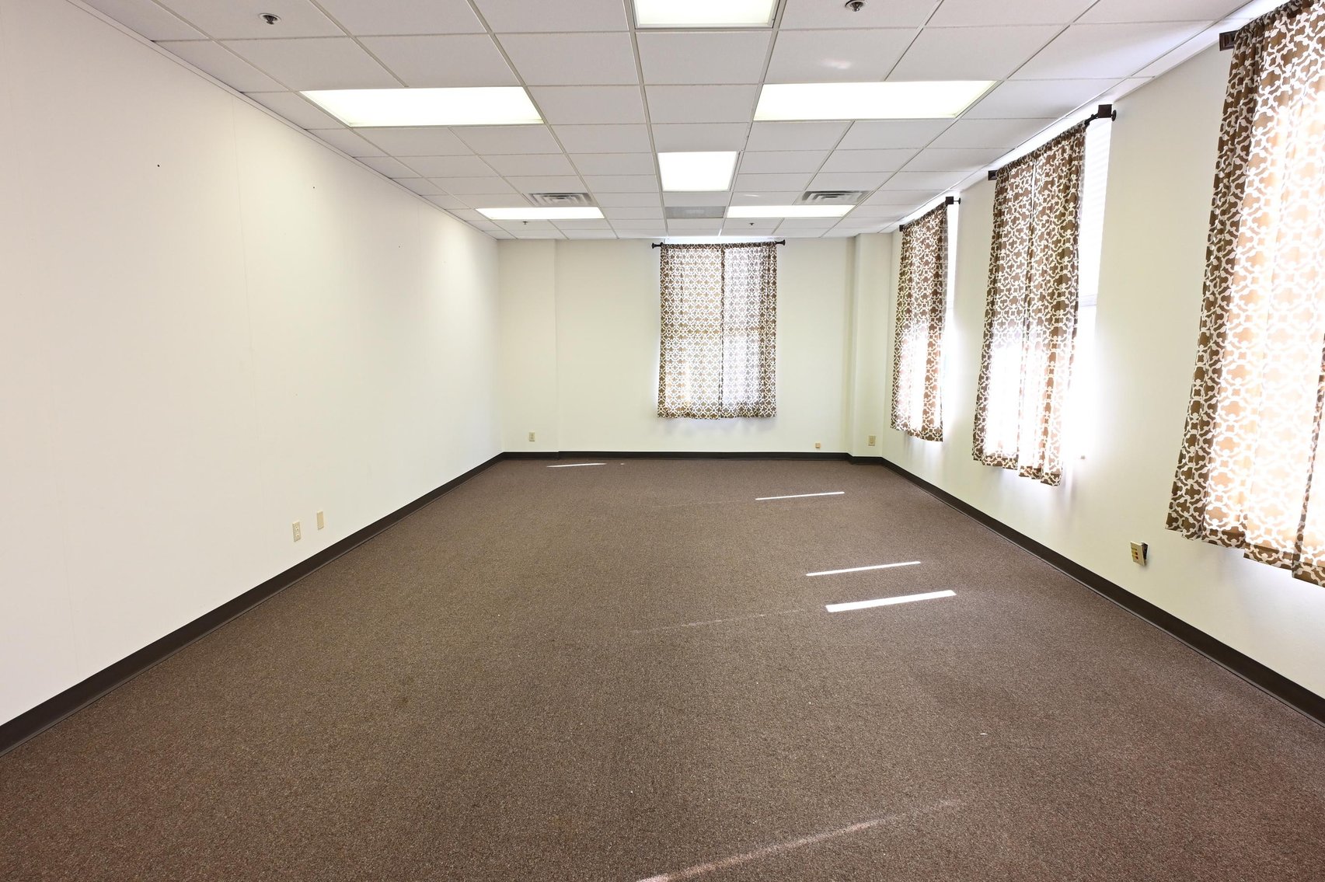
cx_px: 662
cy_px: 441
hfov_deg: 86.9
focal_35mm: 19
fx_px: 699
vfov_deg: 64.5
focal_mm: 13
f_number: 10
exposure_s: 1/15
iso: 500
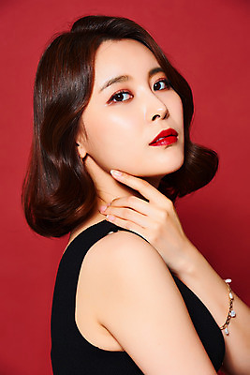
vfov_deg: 10.3
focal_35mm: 200
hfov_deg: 6.9
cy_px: 188
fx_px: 2081
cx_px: 125
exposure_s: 1/125
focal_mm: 200
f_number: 16
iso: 100
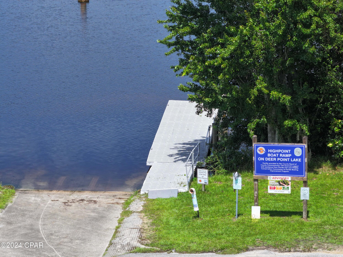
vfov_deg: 8.9
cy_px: 128
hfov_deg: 11.9
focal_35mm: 166
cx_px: 172
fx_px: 1645
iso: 100
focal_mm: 30.71
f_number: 3.4
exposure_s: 1/500
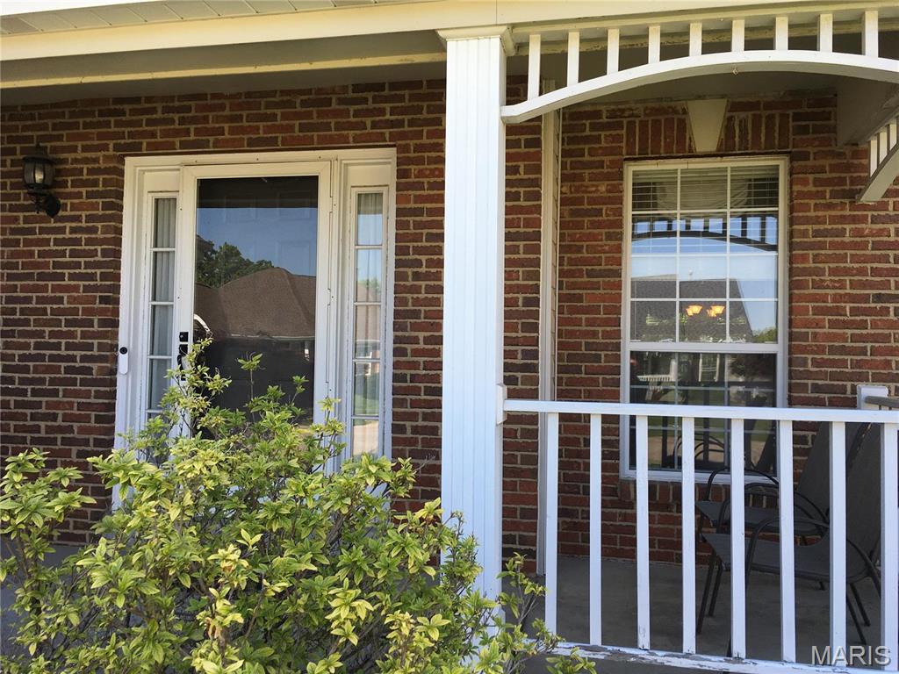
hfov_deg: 61.7
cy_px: 337
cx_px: 450
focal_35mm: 29
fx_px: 753
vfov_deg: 48.2
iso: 25
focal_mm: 4.15
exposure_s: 1/371
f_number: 2.2
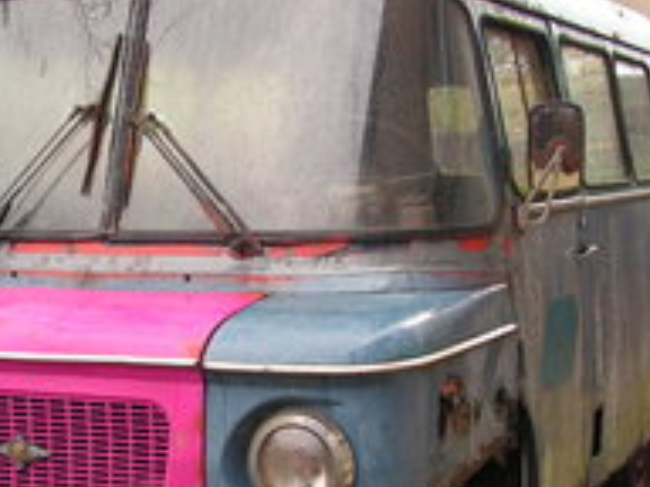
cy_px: 342
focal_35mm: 75
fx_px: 1408
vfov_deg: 19.5
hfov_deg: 25.9
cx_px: 240
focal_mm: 6
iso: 64
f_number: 3.2
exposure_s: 1/80
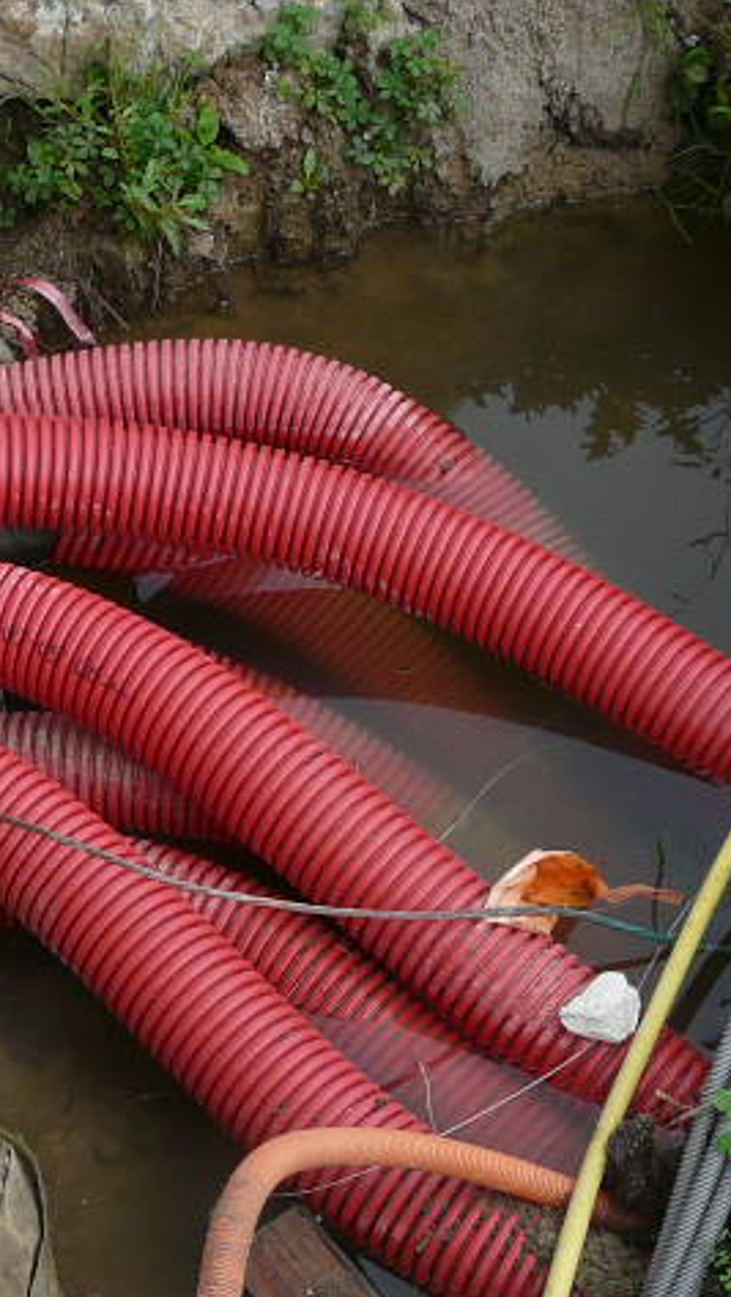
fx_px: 2582
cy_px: 646
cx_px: 104
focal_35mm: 75
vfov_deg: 28.2
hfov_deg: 16.0
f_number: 4
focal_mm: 5.3
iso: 100
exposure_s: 1/100
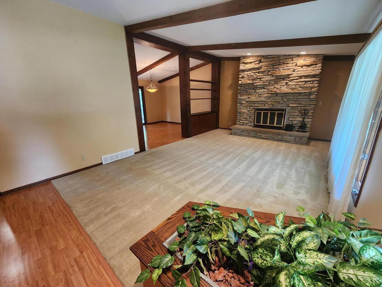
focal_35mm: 13
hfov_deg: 106.2
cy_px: 144
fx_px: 143
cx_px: 191
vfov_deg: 89.9
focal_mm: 2.2
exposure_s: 1/40
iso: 400
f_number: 2.2
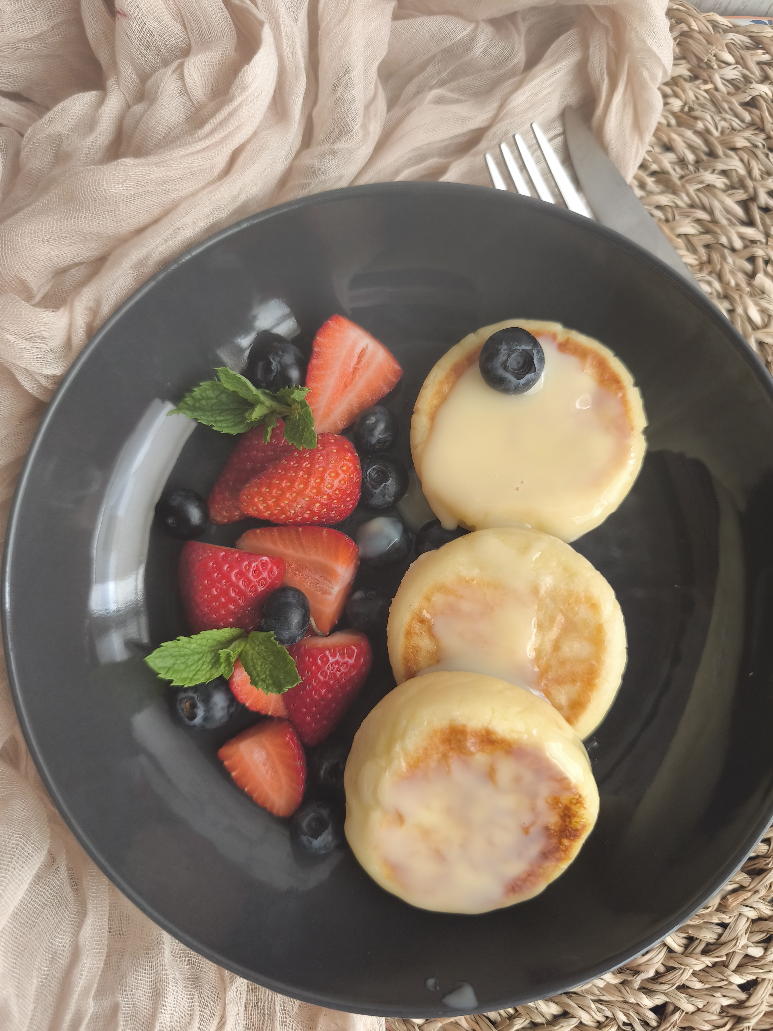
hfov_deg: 58.9
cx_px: 386
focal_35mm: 23
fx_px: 685
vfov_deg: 73.9
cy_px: 516
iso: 200
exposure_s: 1/100
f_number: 1.6
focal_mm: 6.57
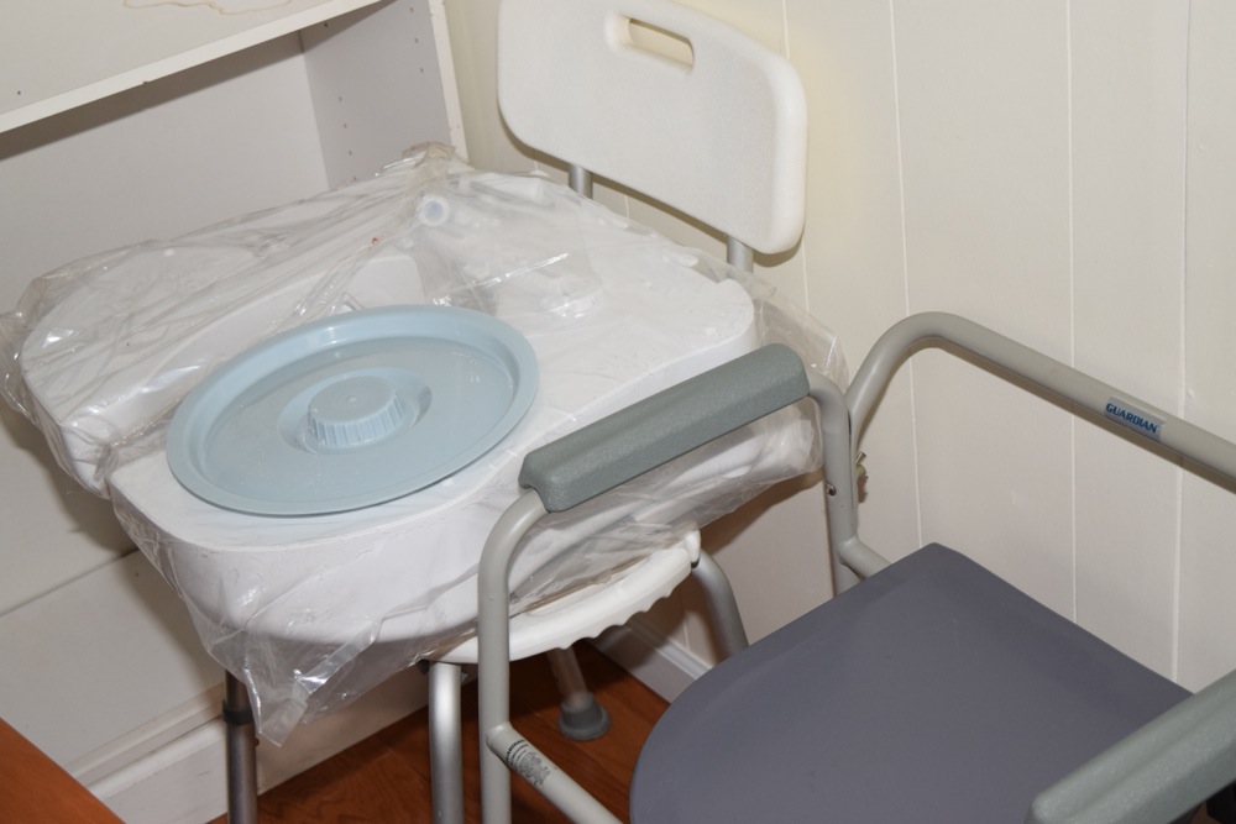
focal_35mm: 60
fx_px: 2060
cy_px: 412
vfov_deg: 22.6
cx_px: 618
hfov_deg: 33.4
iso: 1000
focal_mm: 40
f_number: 5
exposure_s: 1/60
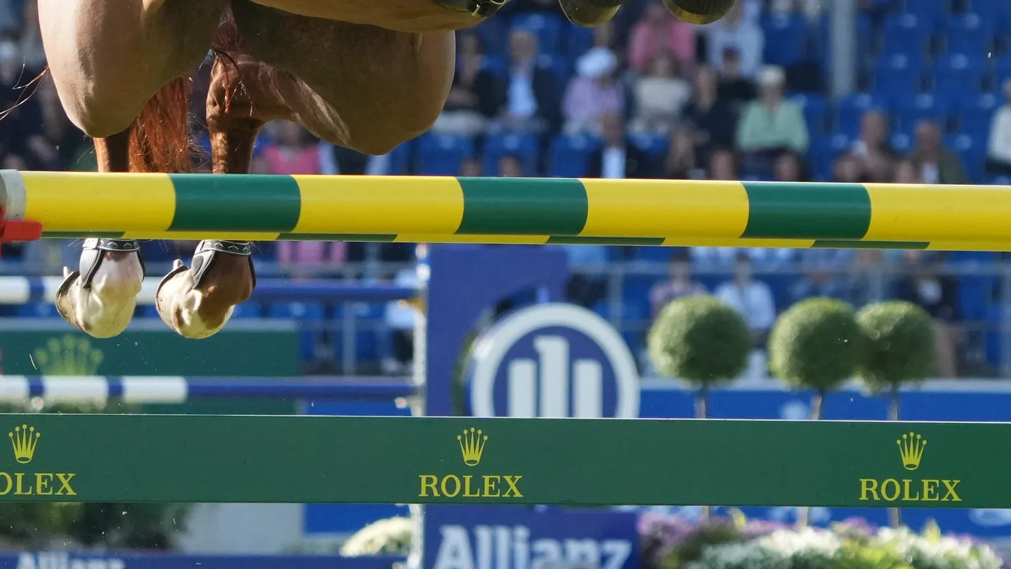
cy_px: -248
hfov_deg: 2.9
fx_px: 19811
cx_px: 583
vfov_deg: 1.6
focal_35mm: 739
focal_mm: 209
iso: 1600
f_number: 5.6
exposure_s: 1/2000
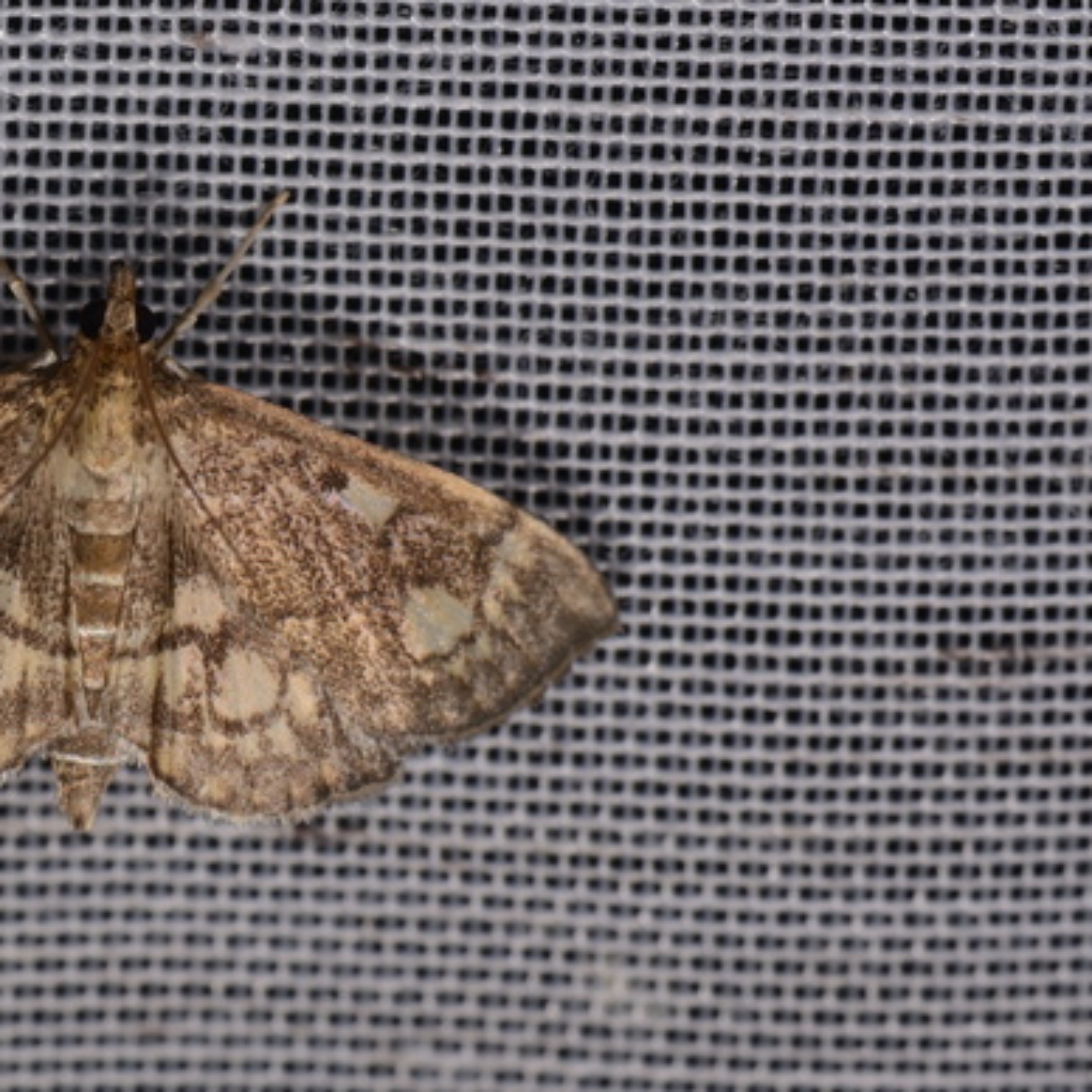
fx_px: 7883
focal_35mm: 221
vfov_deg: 7.9
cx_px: 141
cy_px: 566
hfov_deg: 7.9
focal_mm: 85
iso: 100
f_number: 22
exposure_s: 1/60
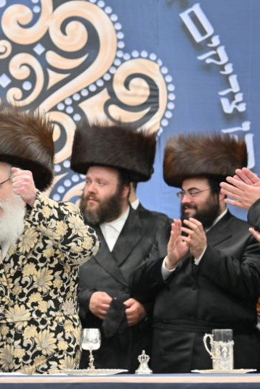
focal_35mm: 164
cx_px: -20
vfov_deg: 12.5
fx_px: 1777
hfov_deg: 8.3
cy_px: 236
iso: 1250
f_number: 4
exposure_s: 1/320
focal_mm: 86
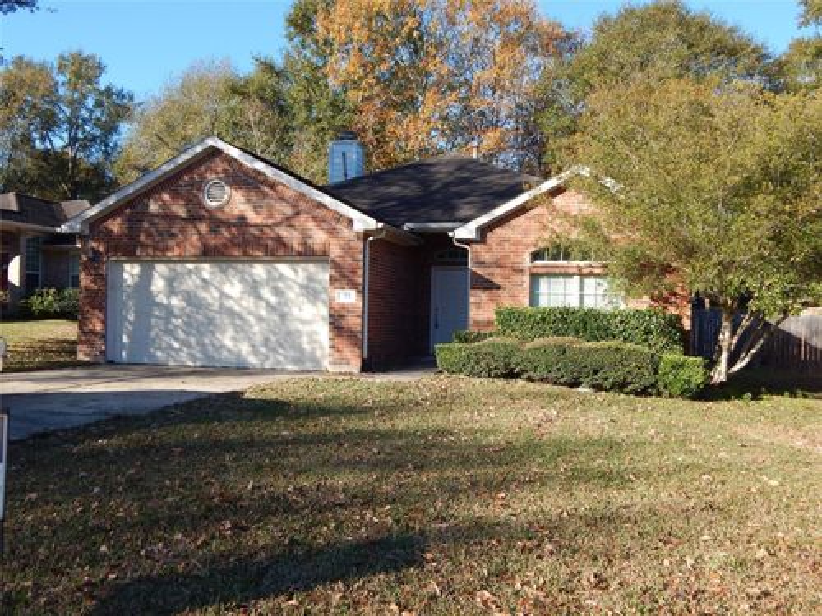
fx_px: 736
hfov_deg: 58.4
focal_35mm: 31
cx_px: 411
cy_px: 308
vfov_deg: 45.4
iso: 125
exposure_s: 1/500
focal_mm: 5.6
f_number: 3.2
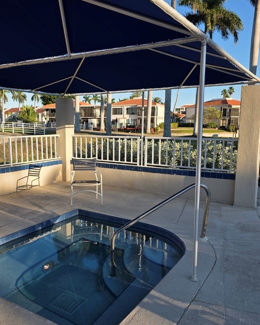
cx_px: 102
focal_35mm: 31
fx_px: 298
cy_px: 167
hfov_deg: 46.8
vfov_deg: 57.2
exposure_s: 1/2805
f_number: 1.7
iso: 80
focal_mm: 6.3
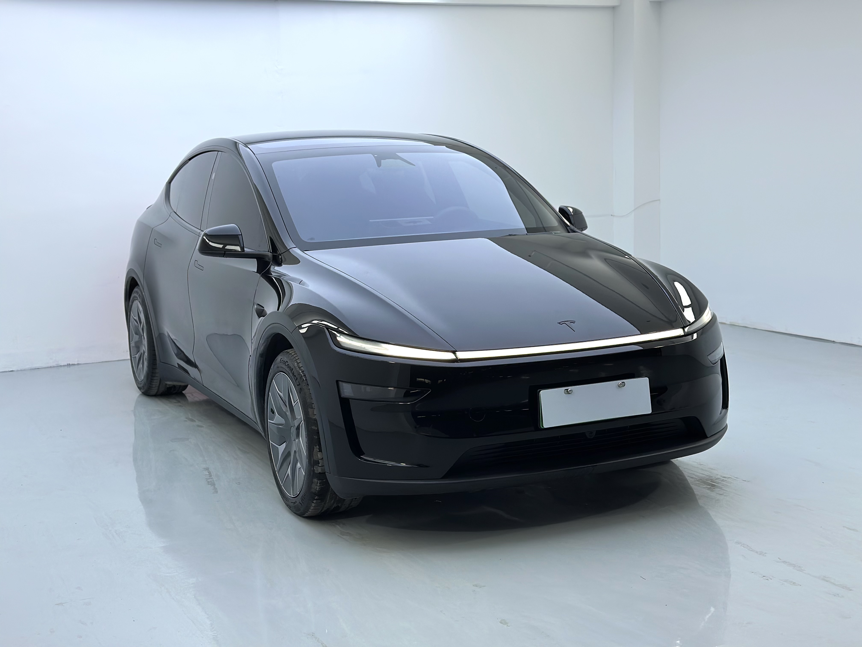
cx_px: 431
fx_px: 1195
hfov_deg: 39.7
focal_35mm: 48
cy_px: 324
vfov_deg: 30.3
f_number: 1.78
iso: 80
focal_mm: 6.86
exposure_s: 1/402
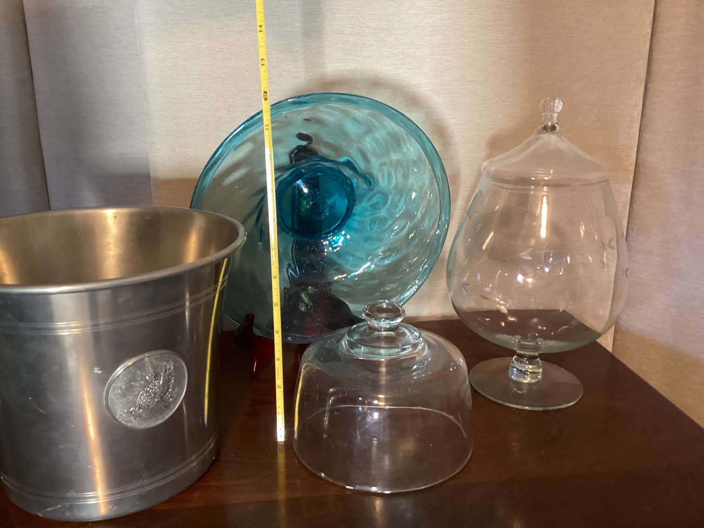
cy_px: 264
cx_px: 352
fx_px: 631
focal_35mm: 31
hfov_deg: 58.3
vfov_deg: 45.4
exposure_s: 1/50
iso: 400
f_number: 2.4
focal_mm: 3.3
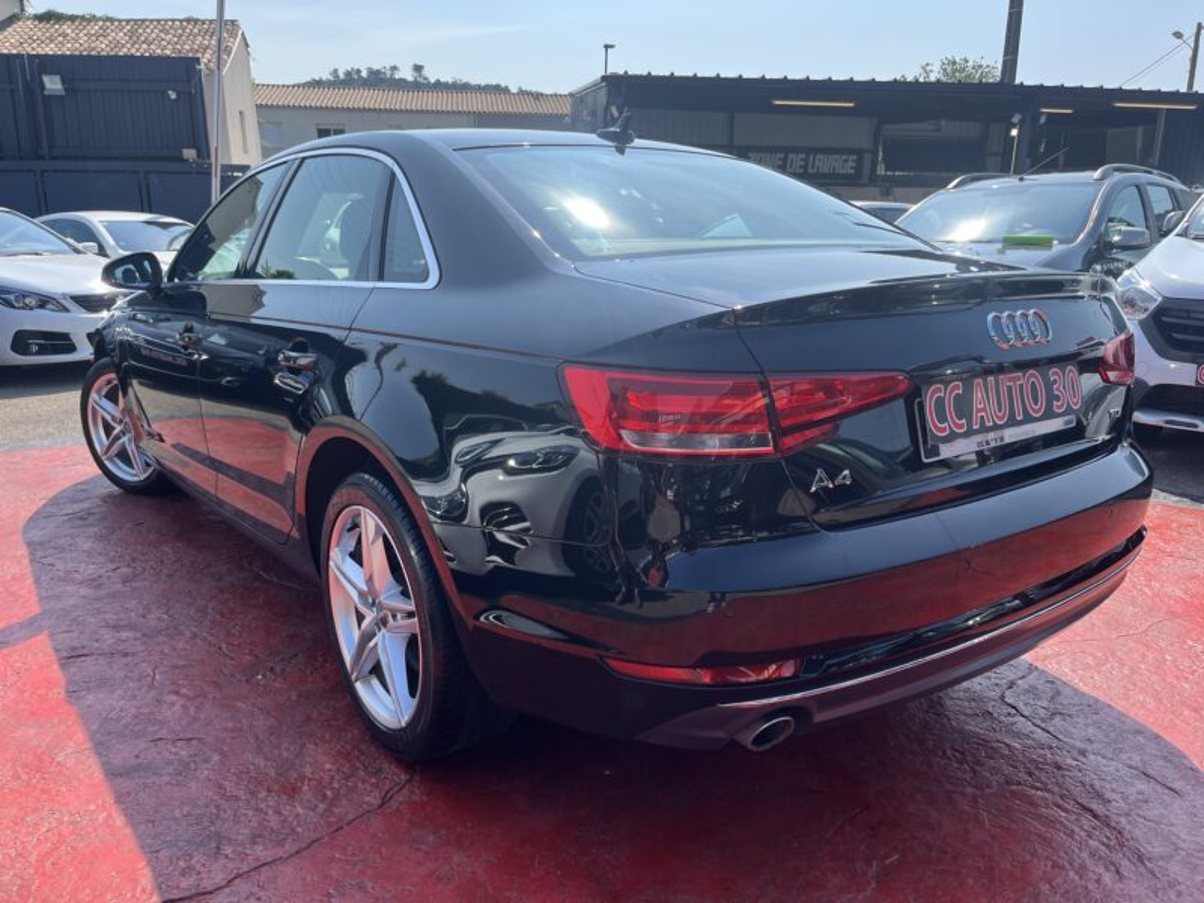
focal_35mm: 26
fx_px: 904
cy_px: 452
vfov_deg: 53.1
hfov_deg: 67.3
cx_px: 602
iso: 50
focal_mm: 5.1
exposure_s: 1/1647
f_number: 1.6
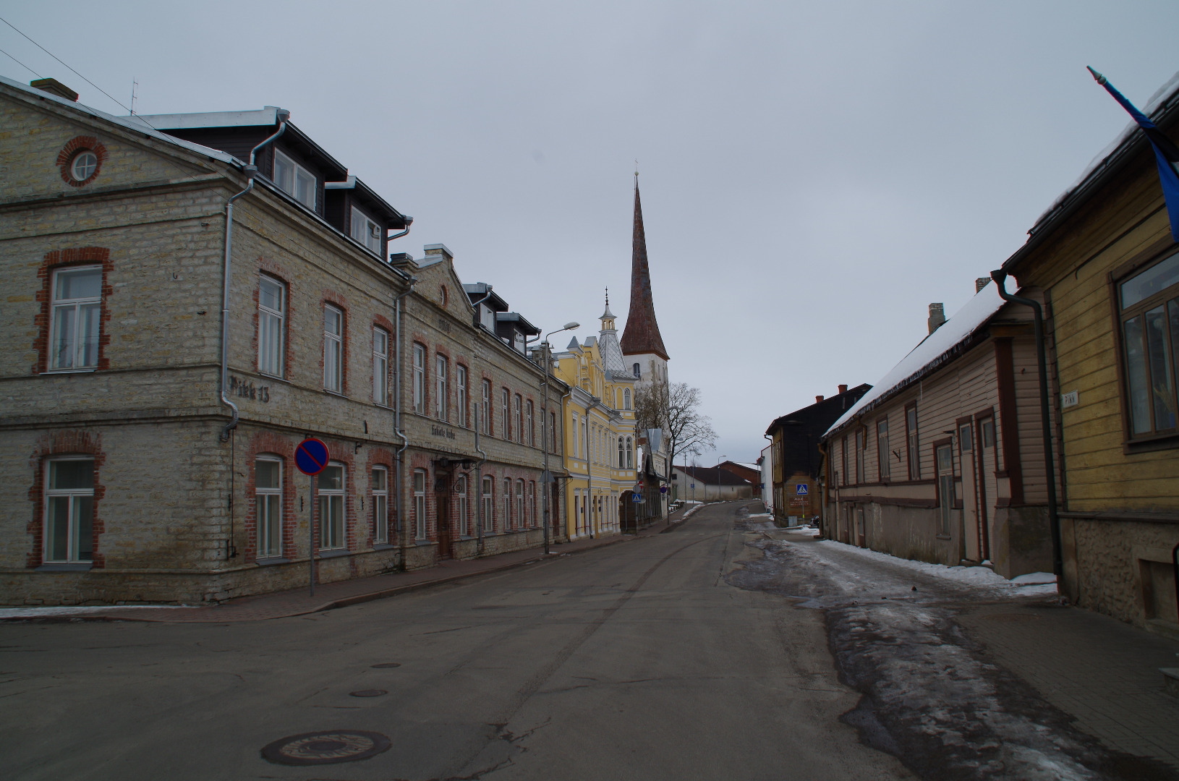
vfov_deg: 47.7
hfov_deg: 67.5
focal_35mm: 27
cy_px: 390
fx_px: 883
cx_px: 590
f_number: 11
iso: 125
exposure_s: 1/100
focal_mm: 18
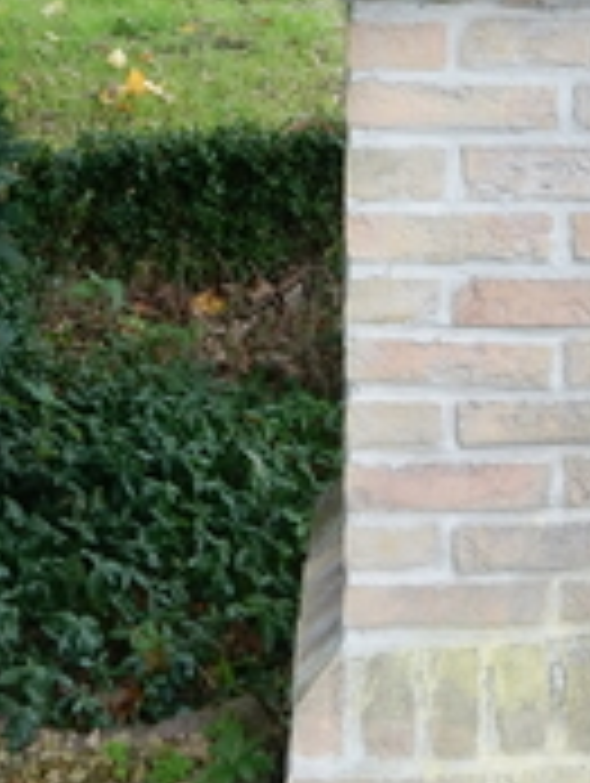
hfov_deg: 16.7
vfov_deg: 21.7
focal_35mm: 86
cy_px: -40
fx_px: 1950
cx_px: 644
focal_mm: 4.5
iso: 125
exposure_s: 1/60
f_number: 3.7
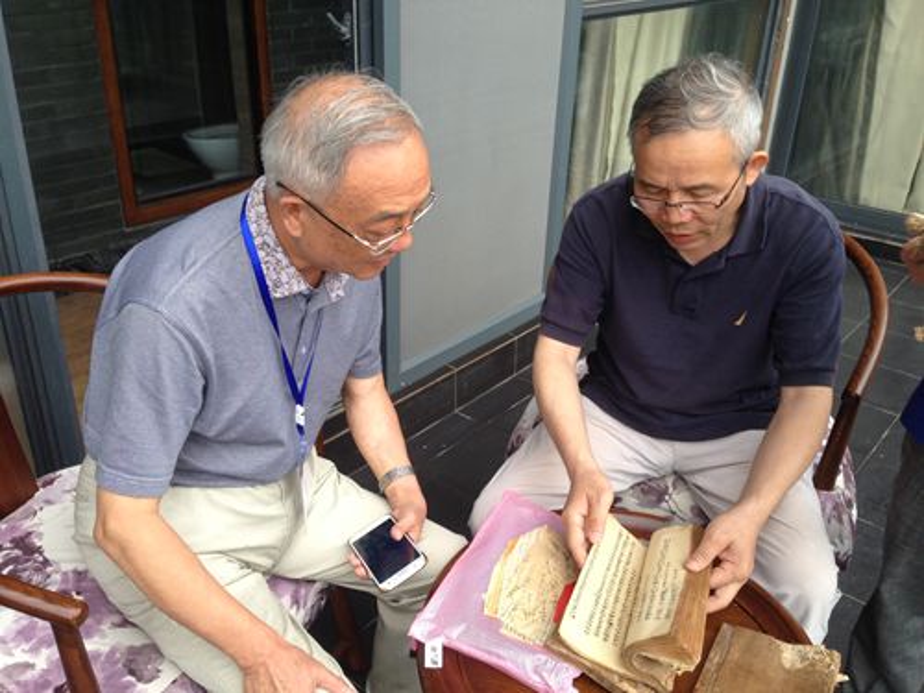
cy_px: 346
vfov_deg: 42.9
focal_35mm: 33
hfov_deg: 55.4
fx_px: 881
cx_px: 462
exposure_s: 1/120
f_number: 2.4
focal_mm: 4.12
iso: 50
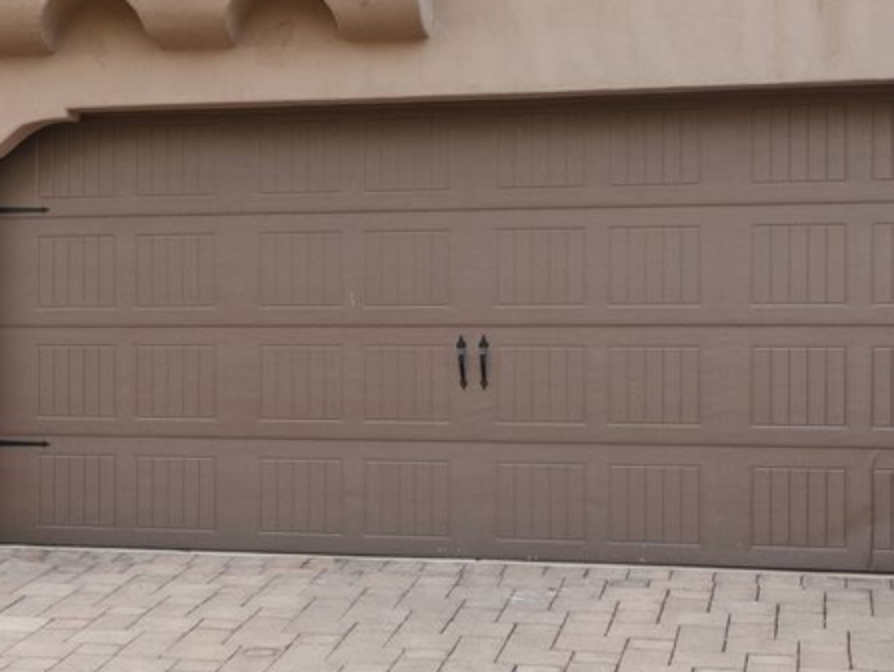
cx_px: -68
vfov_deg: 16.8
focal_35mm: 88
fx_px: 2275
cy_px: 305
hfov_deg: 21.2
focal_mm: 20
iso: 320
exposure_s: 1/125
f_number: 8
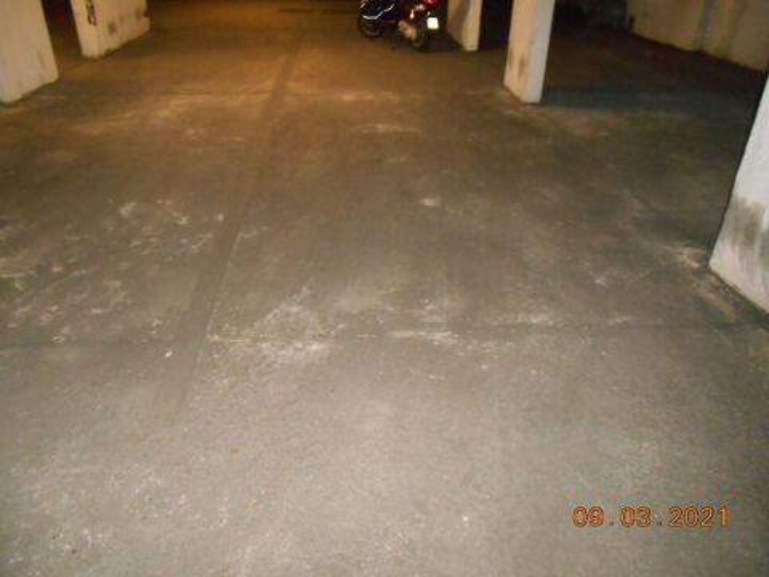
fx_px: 578
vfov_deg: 53.1
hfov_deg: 67.3
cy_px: 288
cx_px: 384
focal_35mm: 26
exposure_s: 1/25
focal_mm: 4.6
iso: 900
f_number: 3.2
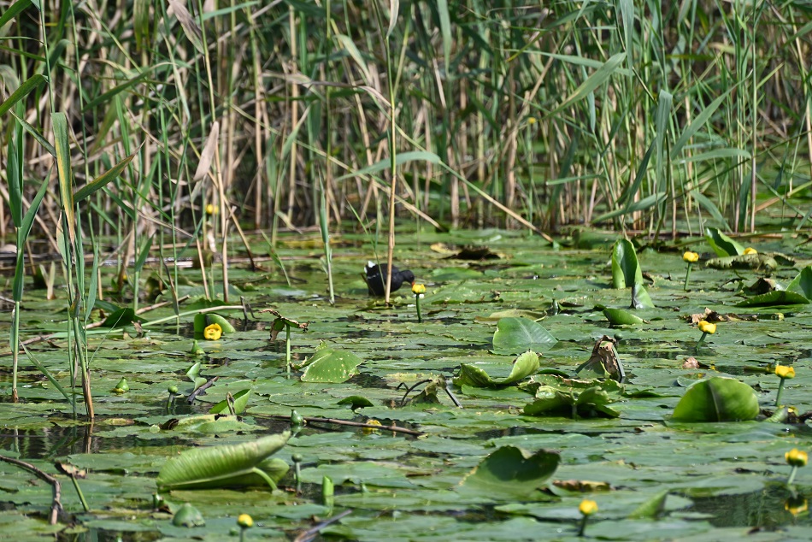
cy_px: 271
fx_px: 6768
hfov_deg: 6.9
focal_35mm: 300
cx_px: 406
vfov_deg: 4.6
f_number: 5.6
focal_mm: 300
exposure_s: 1/500
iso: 180
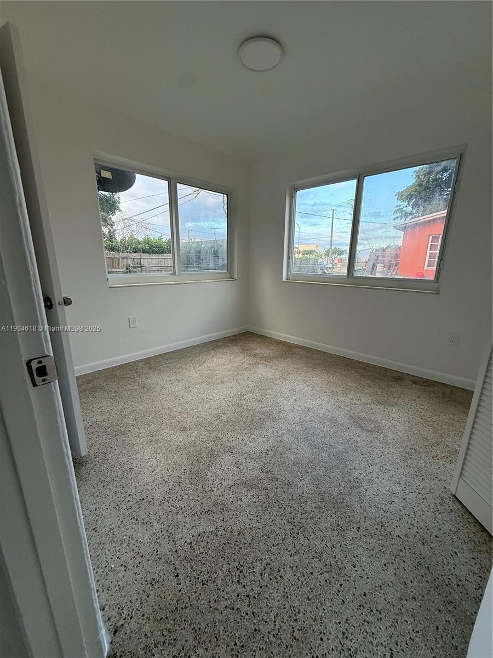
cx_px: 246
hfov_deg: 85.7
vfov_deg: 102.1
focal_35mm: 14
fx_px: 266
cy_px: 329
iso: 125
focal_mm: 2.22
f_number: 2.2
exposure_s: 1/99
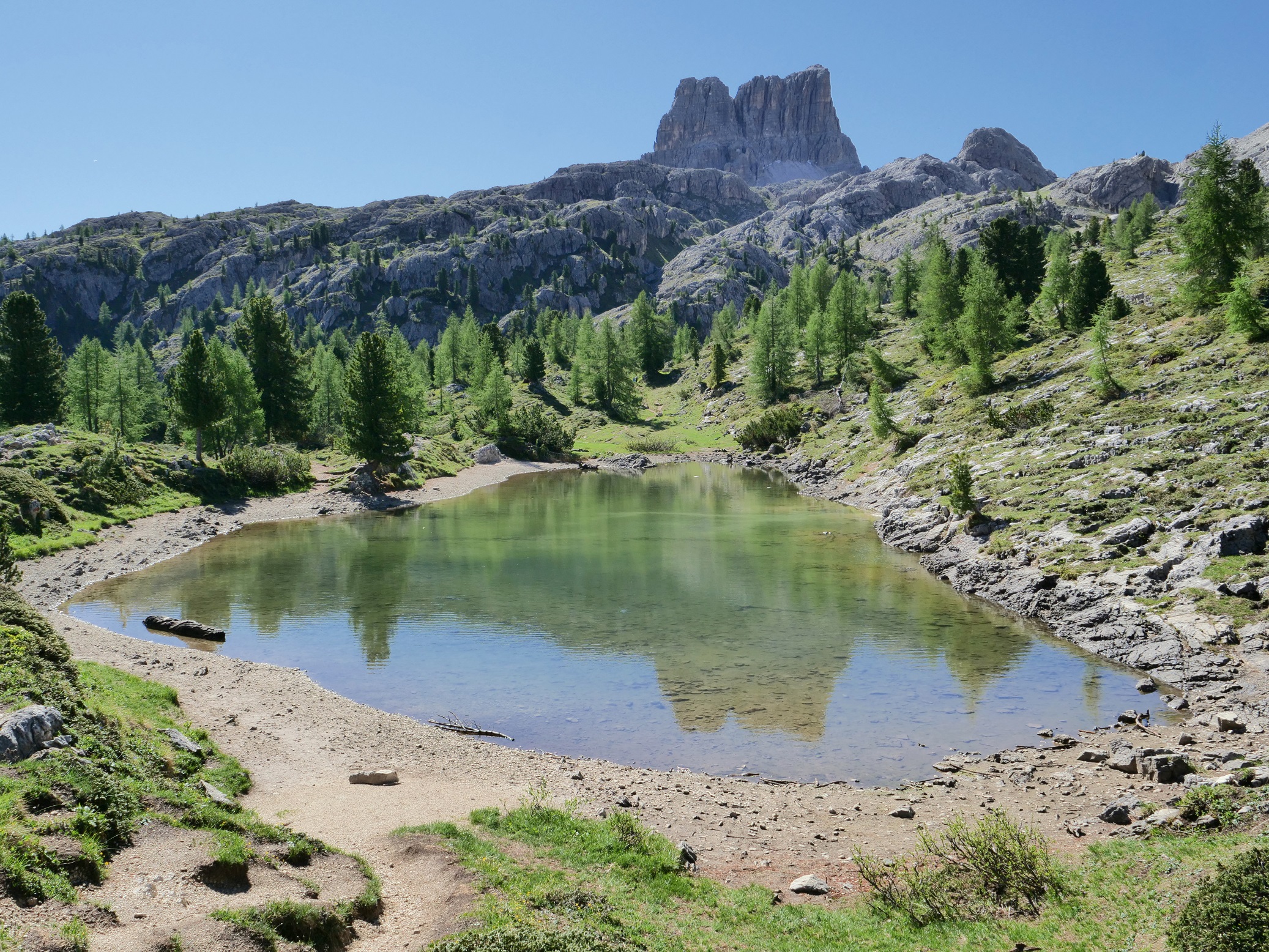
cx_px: 634
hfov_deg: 56.8
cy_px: 476
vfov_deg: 44.2
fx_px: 1173
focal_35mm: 32
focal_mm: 16
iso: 800
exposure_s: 1/640
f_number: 8
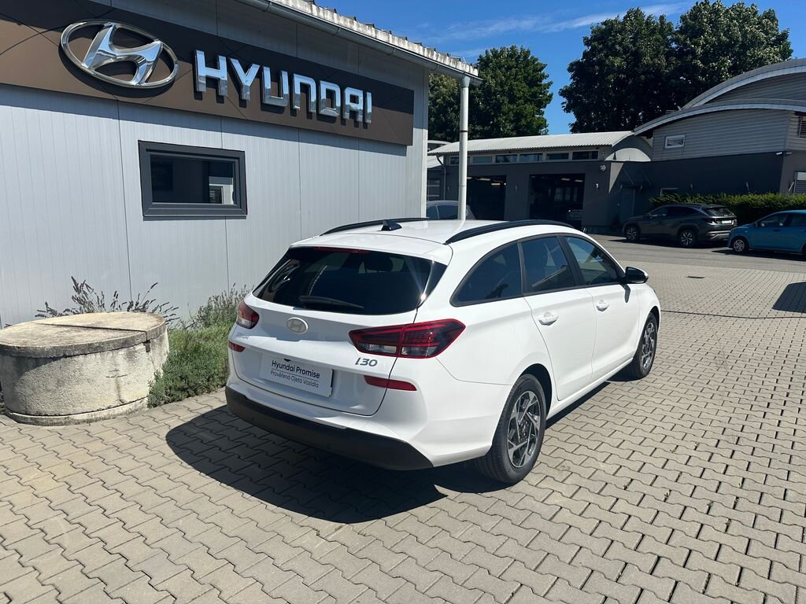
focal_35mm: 24
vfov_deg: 56.8
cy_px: 302
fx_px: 559
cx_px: 403
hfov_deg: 71.6
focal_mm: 6.86
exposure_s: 1/8929
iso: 80
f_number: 1.78
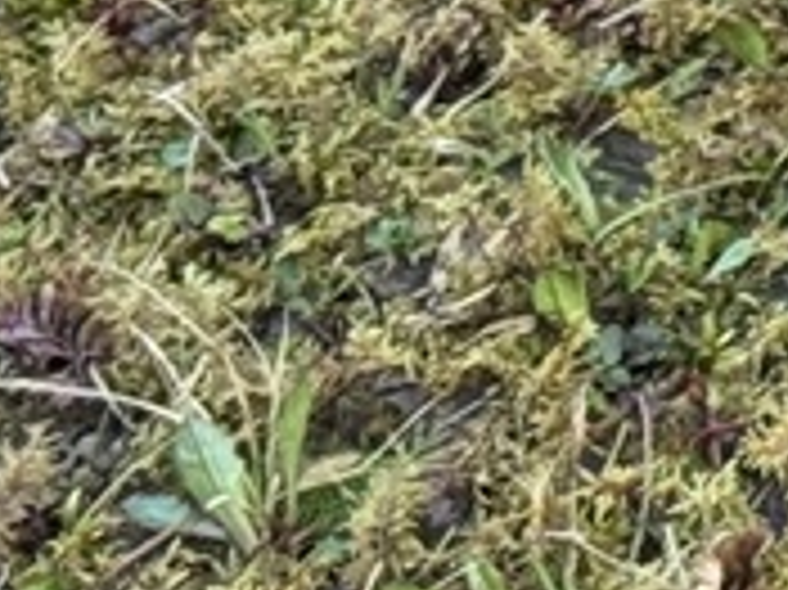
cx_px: 2747
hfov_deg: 5.2
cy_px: -874
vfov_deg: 4.1
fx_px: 8007
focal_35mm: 352
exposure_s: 1/60
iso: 100
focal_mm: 6.76
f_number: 1.78
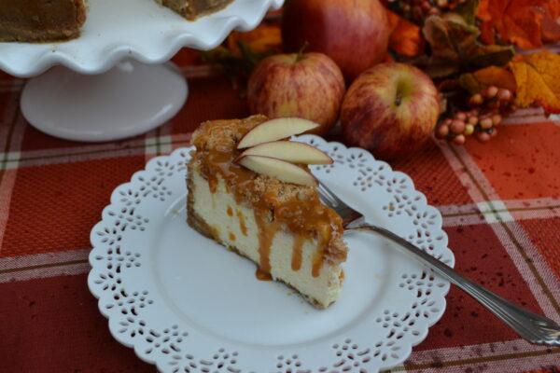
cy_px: 186
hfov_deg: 53.1
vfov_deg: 36.9
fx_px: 560
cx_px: 280
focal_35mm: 36
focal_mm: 24
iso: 360
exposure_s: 1/125
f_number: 5.6
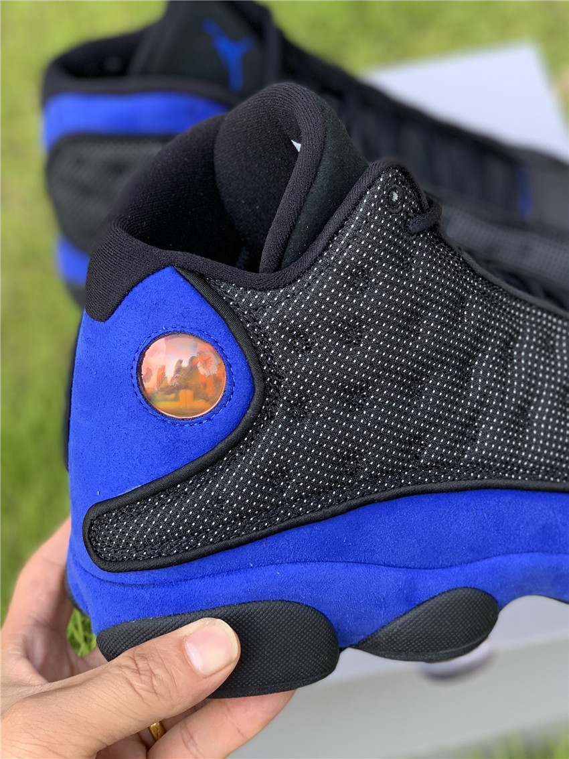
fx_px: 1139
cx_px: 284
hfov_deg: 28.0
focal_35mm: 52
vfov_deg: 36.8
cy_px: 380
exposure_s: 1/122
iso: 16
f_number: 2.4
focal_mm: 6
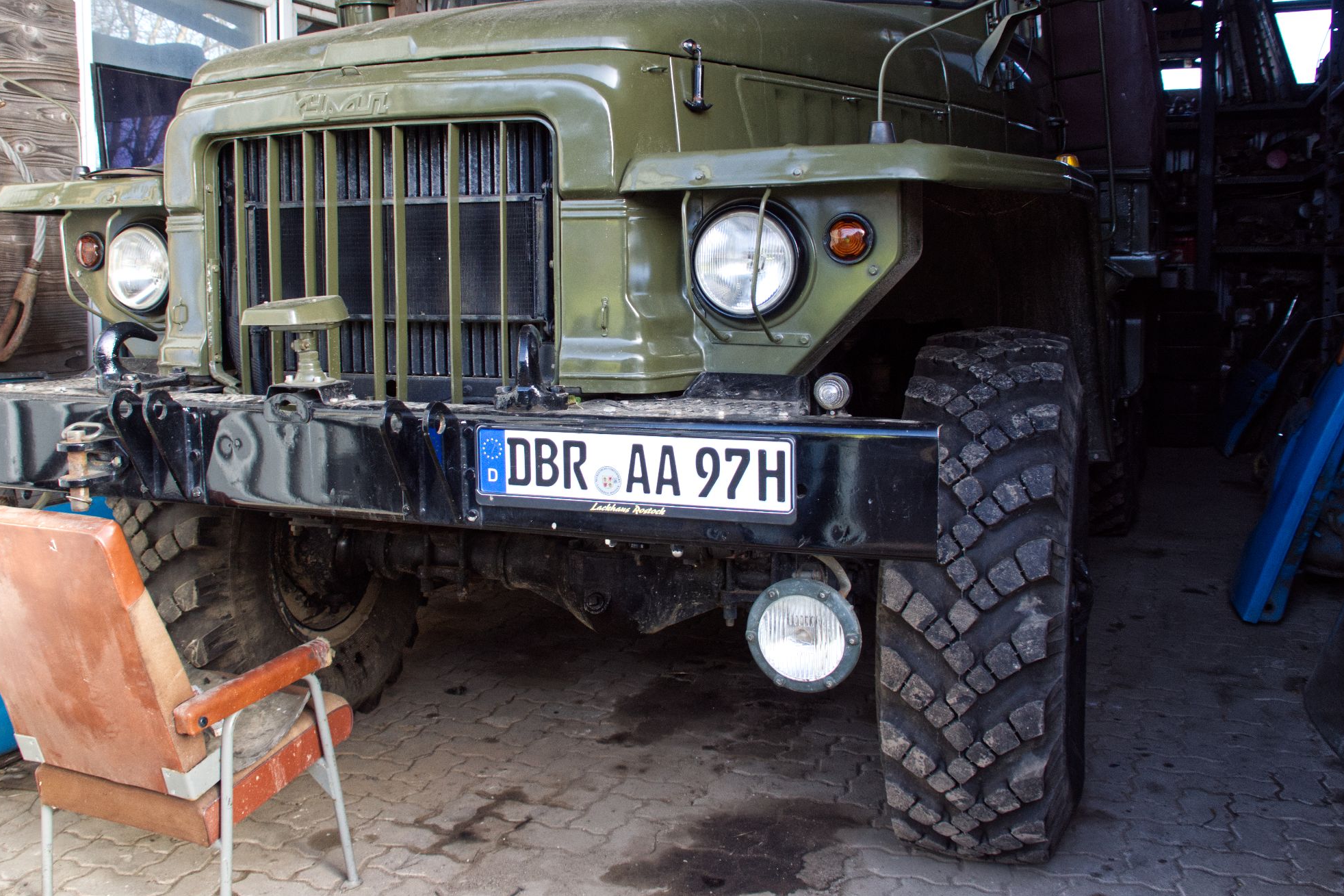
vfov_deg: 39.8
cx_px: 660
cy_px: 350
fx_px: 1232
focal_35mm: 33
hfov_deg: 57.2
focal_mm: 18
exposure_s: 1/160
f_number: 4.5
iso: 400
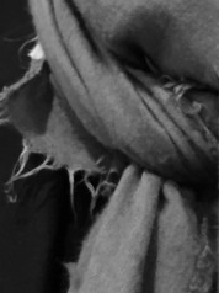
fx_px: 1056
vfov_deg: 15.8
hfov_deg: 11.5
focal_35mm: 125
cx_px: 287
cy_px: 124
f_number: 2.2
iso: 80
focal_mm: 4.15
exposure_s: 1/30
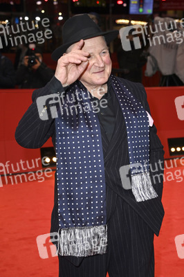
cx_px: 92
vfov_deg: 32.4
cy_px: 138
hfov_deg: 21.9
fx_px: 476
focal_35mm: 62
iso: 640
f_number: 5.6
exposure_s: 1/160
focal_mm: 62
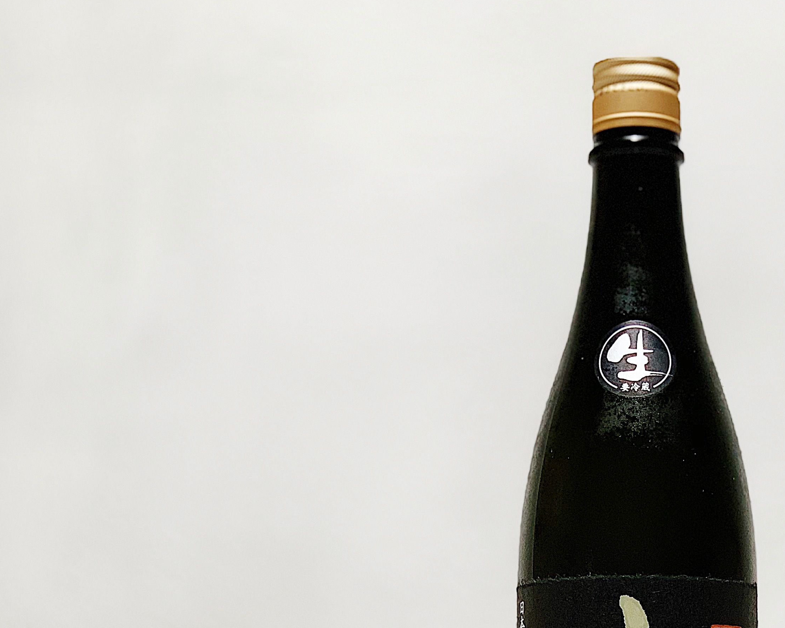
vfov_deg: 16.6
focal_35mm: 92
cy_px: 495
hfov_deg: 20.6
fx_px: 2138
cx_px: 636
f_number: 2.4
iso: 80
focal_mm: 6
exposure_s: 1/50
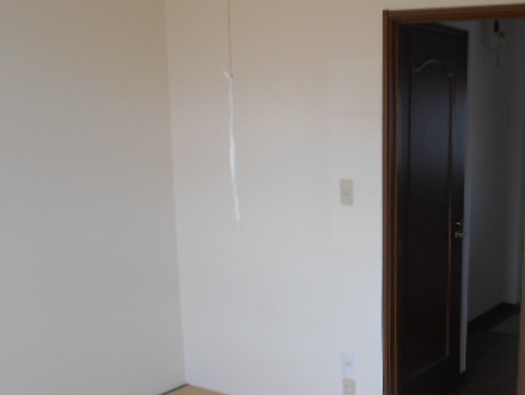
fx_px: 713
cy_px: 288
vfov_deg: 30.5
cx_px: 432
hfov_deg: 38.6
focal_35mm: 47
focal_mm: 4.6
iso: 80
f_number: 3.2
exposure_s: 1/40
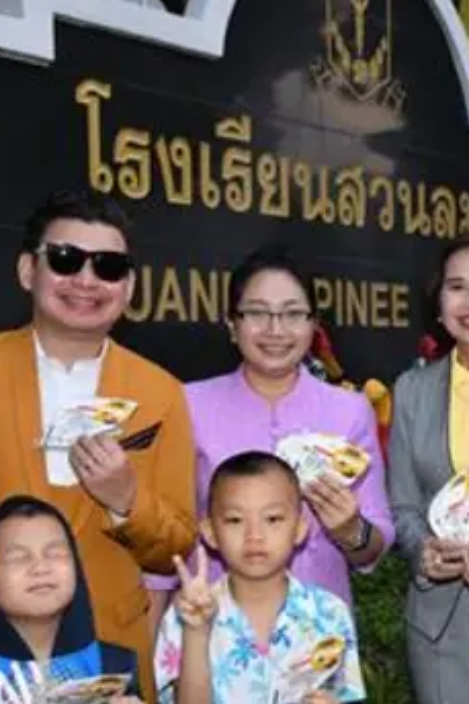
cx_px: 510
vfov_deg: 29.6
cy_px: 403
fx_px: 1330
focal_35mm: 68
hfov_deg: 19.2
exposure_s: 1/160
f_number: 5
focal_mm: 30
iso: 1600
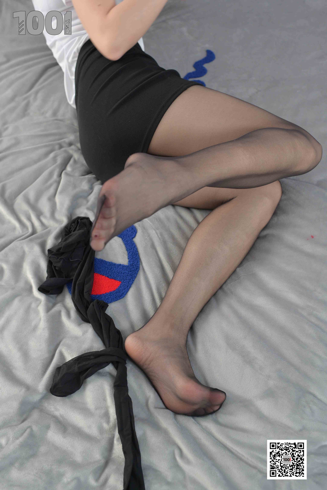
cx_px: 164
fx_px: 477
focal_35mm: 35
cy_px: 245
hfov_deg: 37.9
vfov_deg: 54.4
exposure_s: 1/160
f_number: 4
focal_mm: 35
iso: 640
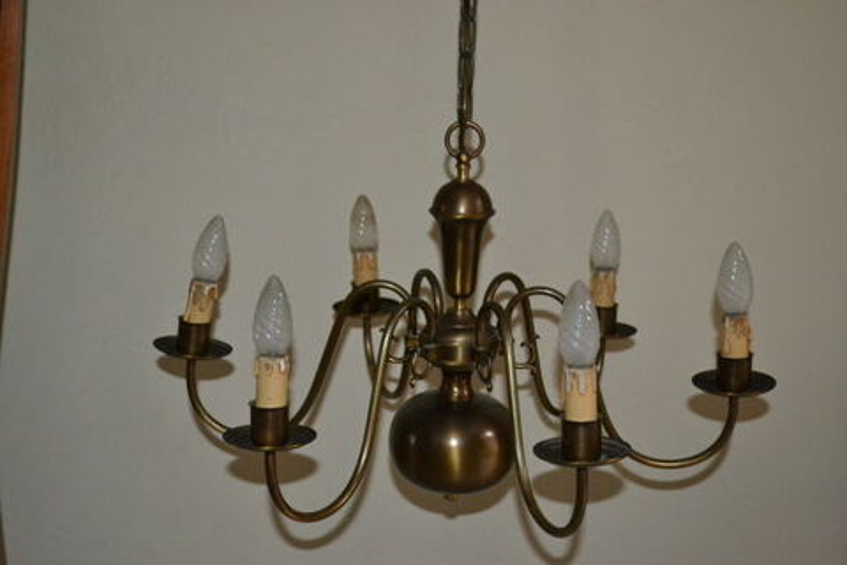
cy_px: 282
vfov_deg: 23.8
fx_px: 1341
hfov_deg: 35.1
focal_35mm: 57
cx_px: 424
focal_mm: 38
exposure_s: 1/60
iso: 3200
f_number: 5
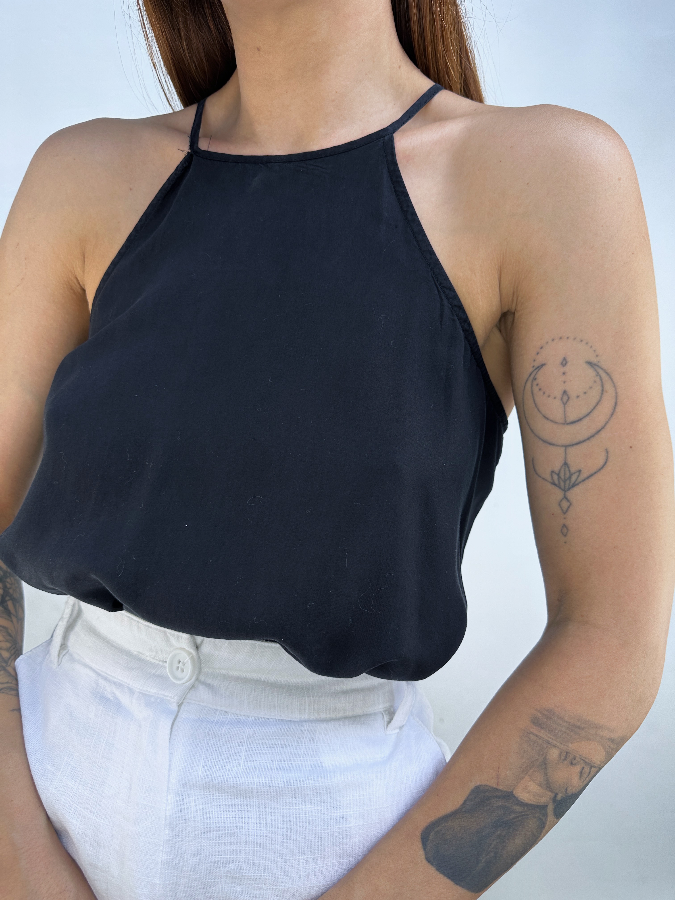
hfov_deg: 56.8
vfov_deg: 71.6
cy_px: 450
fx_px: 624
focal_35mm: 24
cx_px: 338
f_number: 1.78
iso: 80
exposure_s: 1/503
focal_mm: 6.86
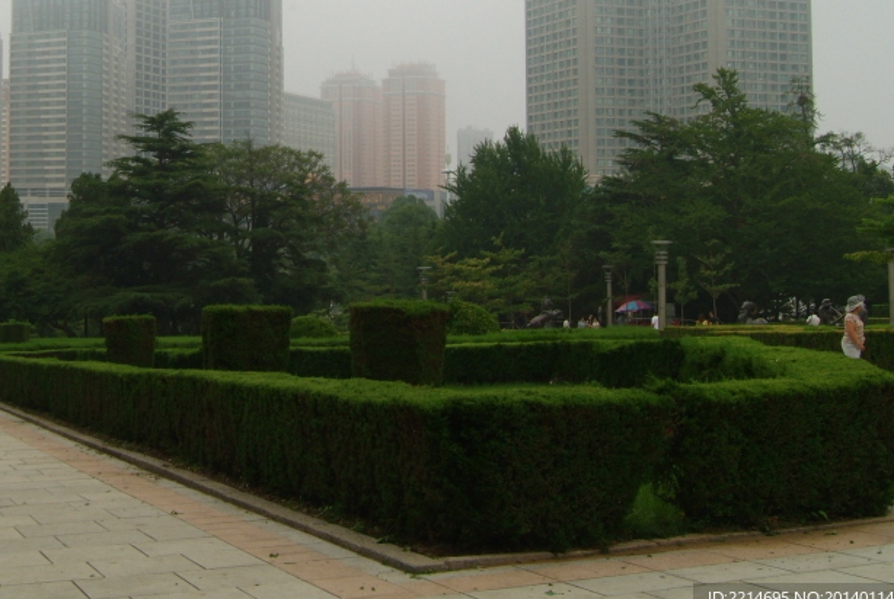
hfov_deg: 39.0
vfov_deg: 26.6
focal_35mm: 50
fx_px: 1243
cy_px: 128
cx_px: 284
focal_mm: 20
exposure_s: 1/250
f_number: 9.5
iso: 400
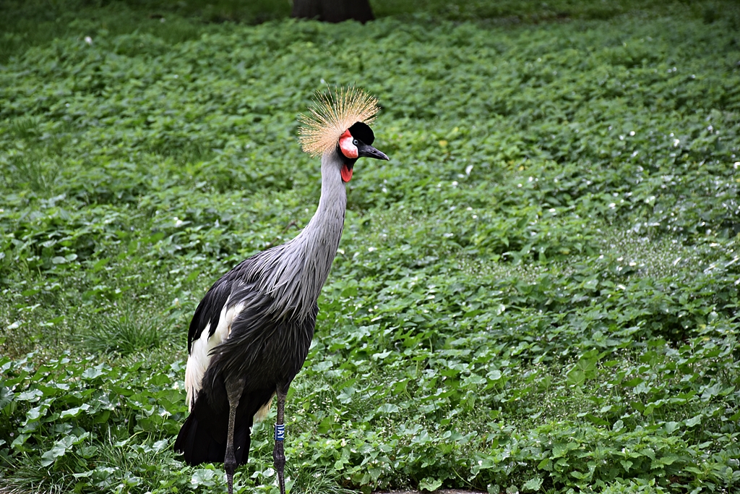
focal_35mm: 150
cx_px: 370
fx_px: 3084
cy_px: 247
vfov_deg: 9.2
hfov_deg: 13.7
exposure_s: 1/160
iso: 400
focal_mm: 100
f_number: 6.3
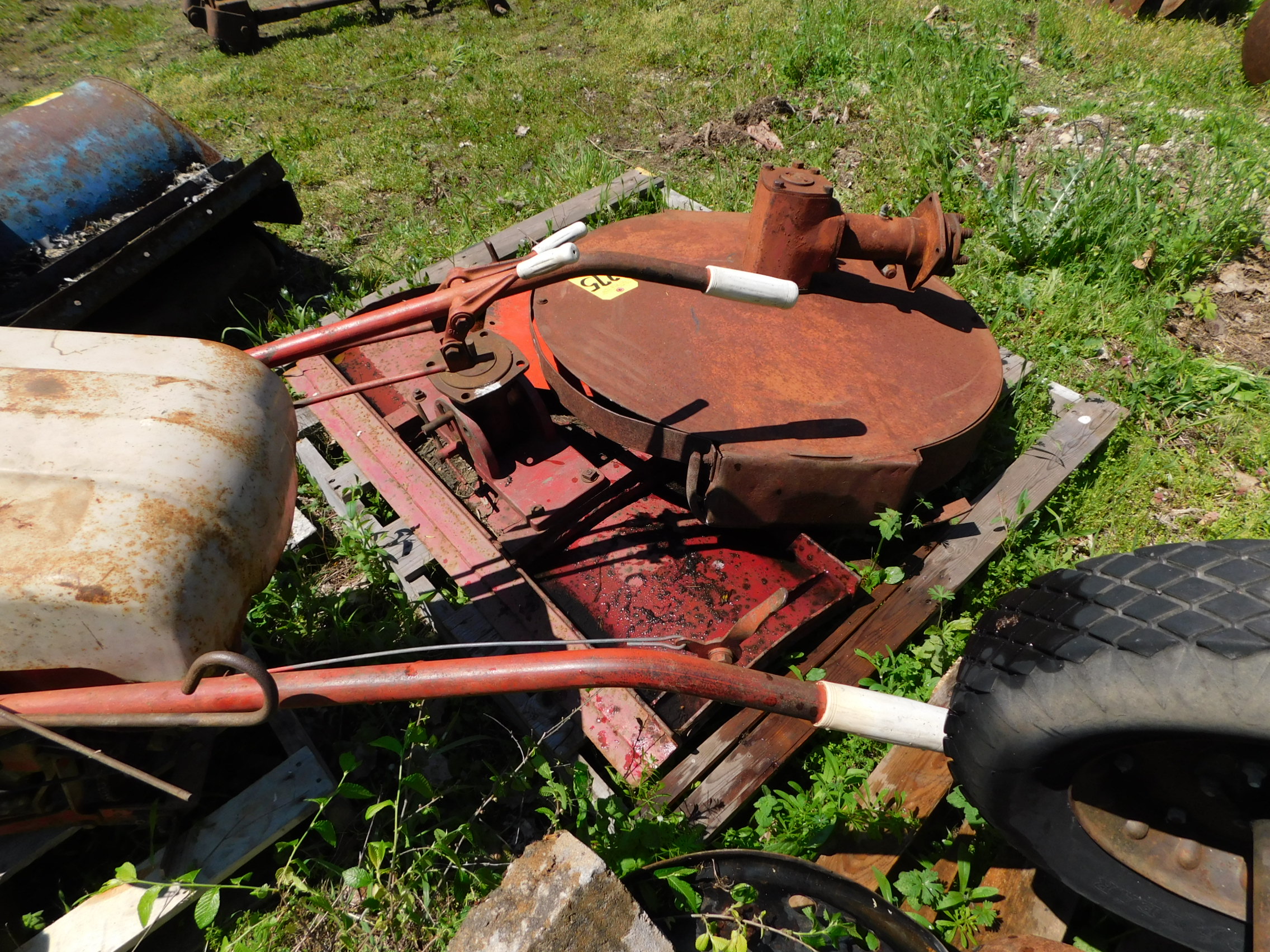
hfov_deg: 73.9
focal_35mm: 23
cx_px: 635
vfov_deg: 58.9
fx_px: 844
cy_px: 476
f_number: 6
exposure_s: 1/500
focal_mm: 4
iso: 125
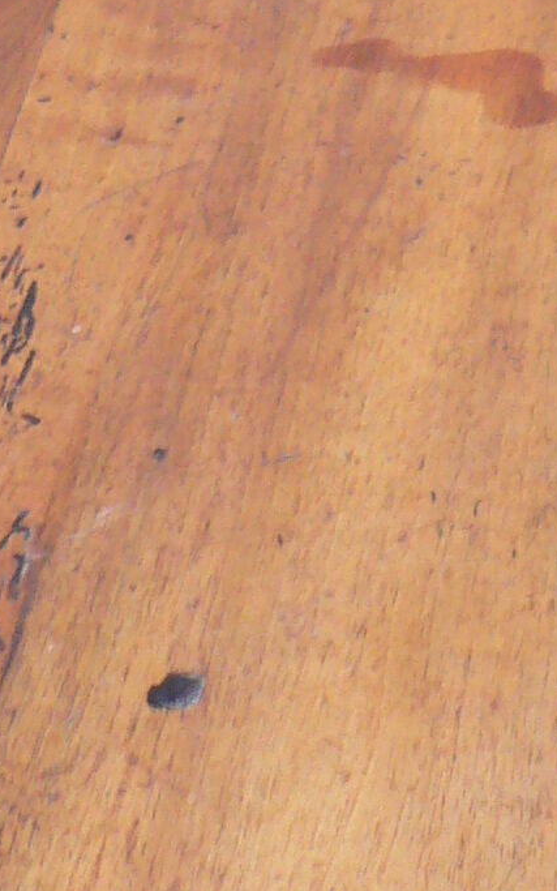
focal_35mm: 143
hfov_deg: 8.8
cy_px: 90
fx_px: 3472
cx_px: 1034
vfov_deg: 14.5
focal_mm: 6
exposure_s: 1/20
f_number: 2.8
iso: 200
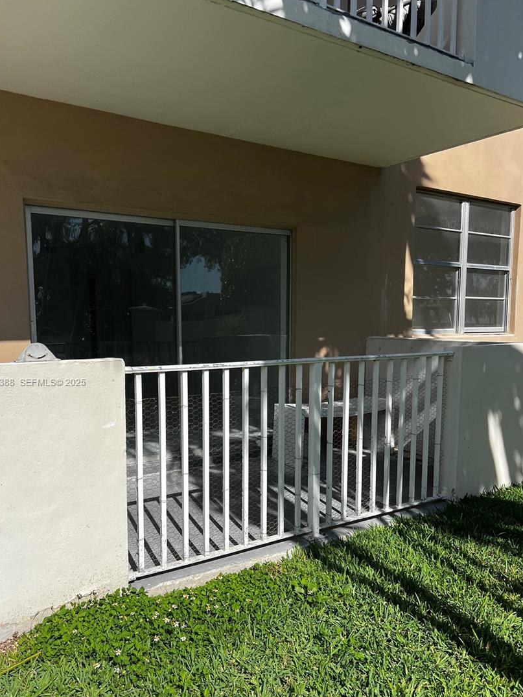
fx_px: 584
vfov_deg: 61.5
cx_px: 257
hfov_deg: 48.2
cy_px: 383
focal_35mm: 29
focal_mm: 5.7
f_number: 1.5
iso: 50
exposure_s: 1/4444
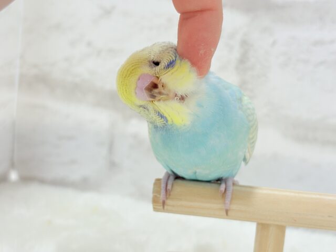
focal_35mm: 52
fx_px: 505
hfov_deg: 36.8
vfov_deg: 28.0
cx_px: 168
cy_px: 126
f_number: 1.6
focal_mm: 5.96
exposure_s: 1/50
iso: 40
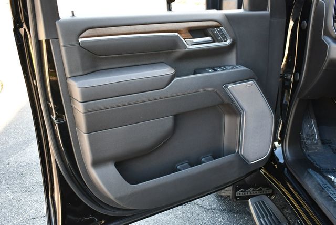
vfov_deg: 36.9
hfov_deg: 53.1
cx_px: 168
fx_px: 336
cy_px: 112
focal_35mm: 36
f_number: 3.5
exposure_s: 1/200
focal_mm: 18
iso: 800
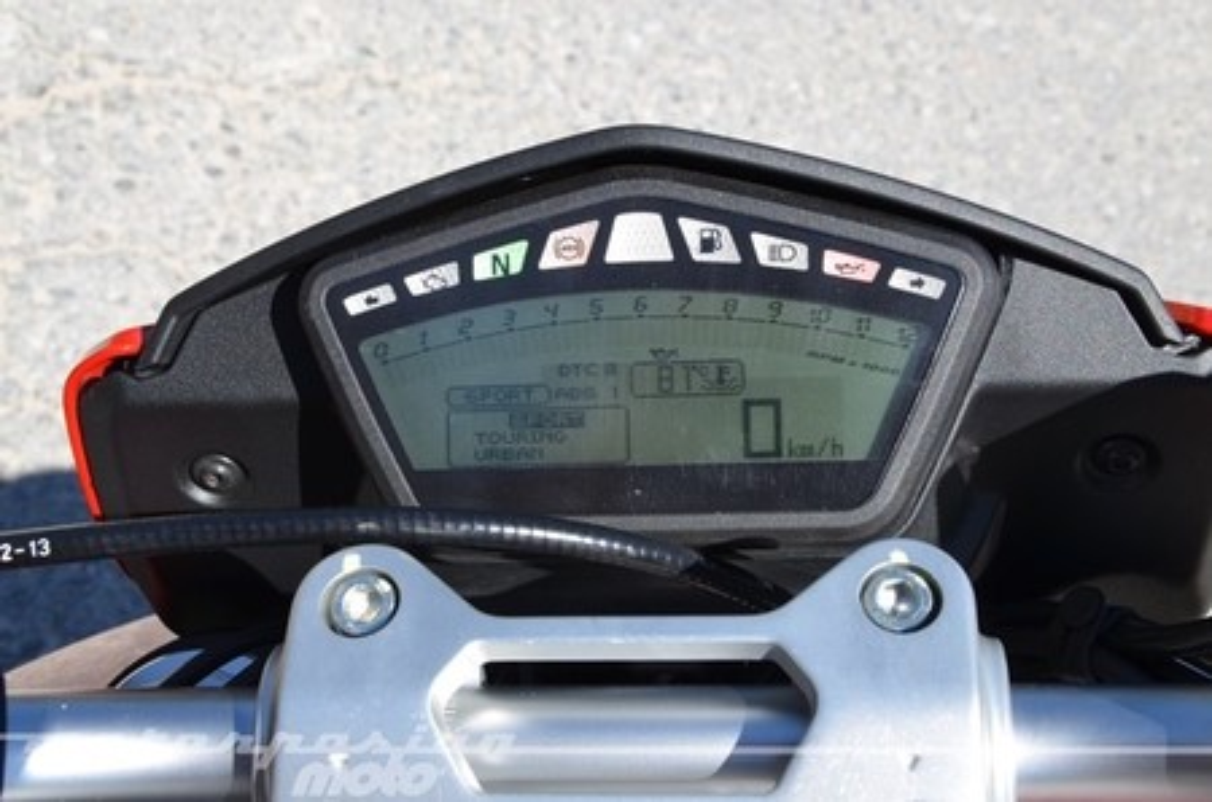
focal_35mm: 57
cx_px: 606
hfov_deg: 35.1
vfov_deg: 23.7
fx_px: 1915
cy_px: 401
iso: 100
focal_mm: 38
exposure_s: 1/50
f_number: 18
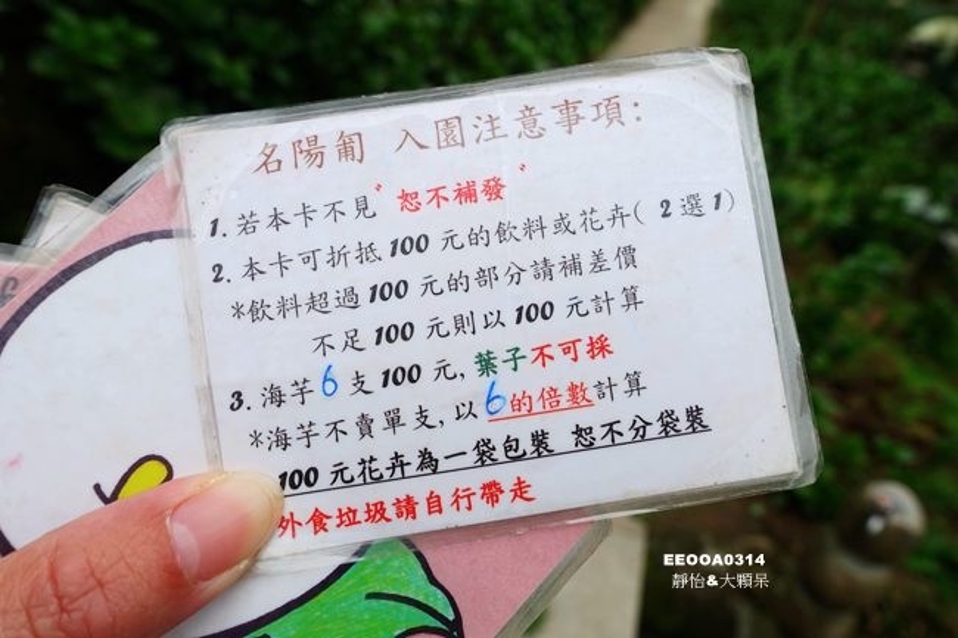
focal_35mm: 24
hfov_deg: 73.8
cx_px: 479
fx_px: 638
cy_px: 319
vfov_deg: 53.1
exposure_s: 1/100
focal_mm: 8.8
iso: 125
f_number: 4
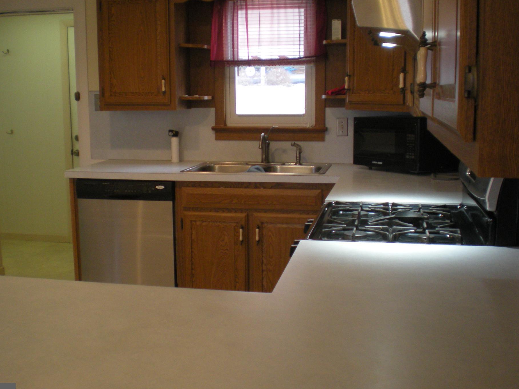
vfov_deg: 33.6
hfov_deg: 43.8
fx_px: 645
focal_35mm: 43
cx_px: 238
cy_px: 186
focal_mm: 6.3
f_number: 3.1
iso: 200
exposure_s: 1/38.3
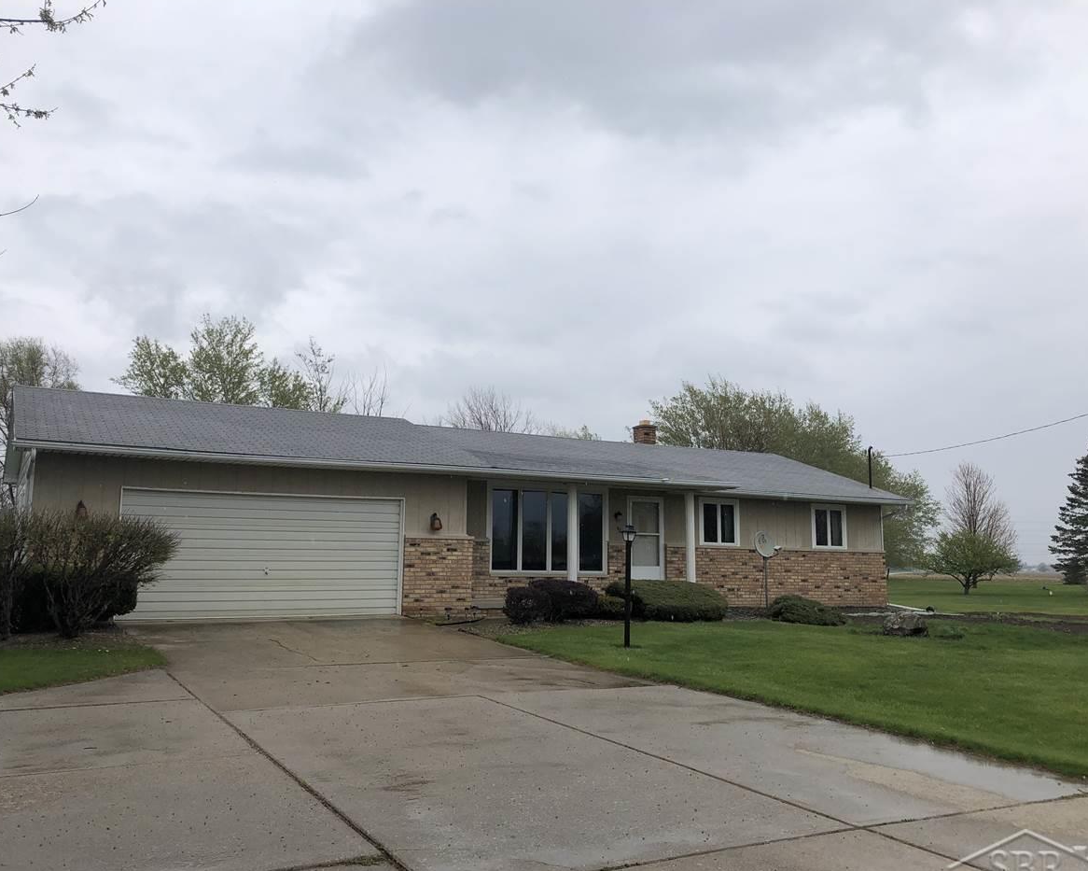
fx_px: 966
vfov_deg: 48.5
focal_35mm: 30
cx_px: 525
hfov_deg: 58.8
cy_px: 441
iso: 20
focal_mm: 3.99
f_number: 1.8
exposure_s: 1/1845
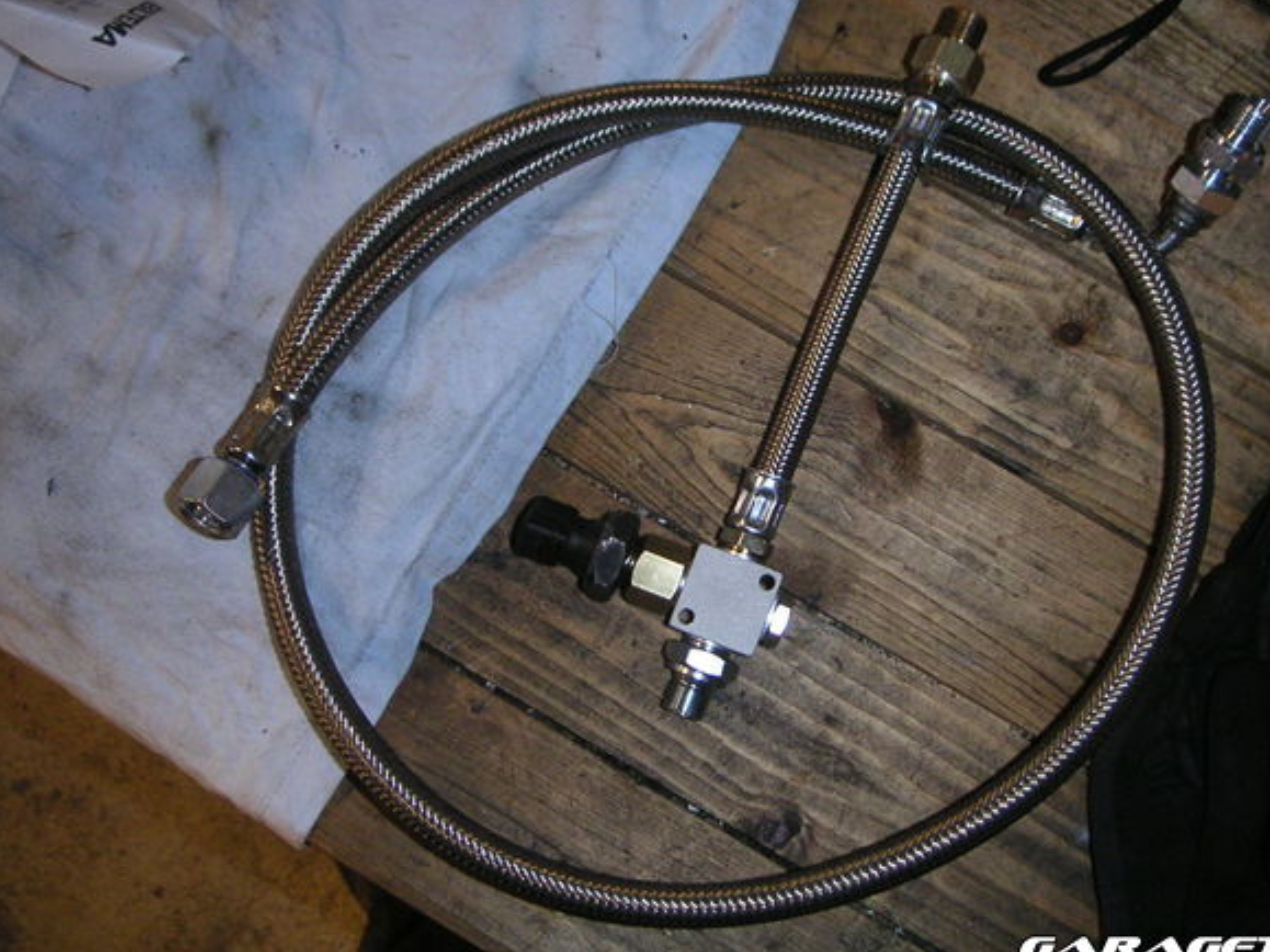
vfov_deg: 34.3
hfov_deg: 44.8
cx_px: 693
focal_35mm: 42
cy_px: 443
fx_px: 1541
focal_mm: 6
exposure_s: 1/45
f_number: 2.8
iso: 160
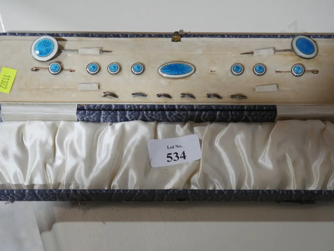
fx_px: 599
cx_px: 167
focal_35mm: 62
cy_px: 126
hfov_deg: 31.2
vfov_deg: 23.7
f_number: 5.4
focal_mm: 31
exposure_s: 1/80
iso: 800
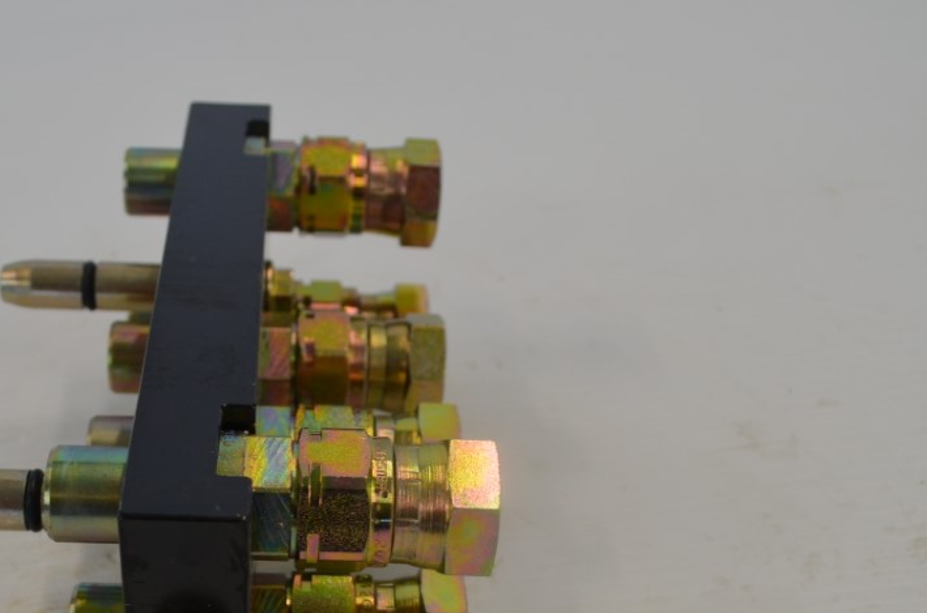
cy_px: 480
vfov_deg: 24.6
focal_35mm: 54
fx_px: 1387
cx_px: 307
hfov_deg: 36.6
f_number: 5.6
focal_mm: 22
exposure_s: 1/125
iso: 400
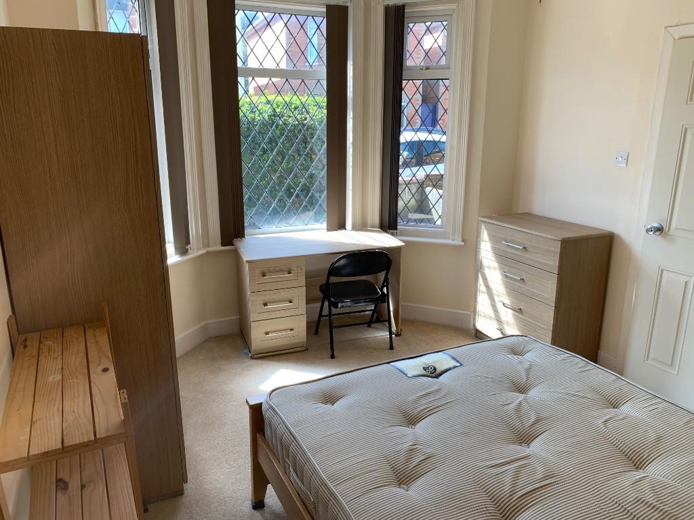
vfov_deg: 53.1
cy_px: 260
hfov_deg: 67.3
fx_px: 521
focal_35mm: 26
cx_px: 347
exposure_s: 1/123
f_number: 1.8
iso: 25
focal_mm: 4.25
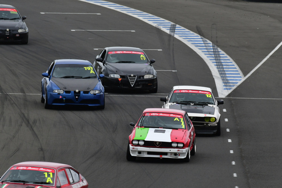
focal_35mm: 615
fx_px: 4819
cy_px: 94
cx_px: 141
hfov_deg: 3.4
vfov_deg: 2.2
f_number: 11
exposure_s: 1/640
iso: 640
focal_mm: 410
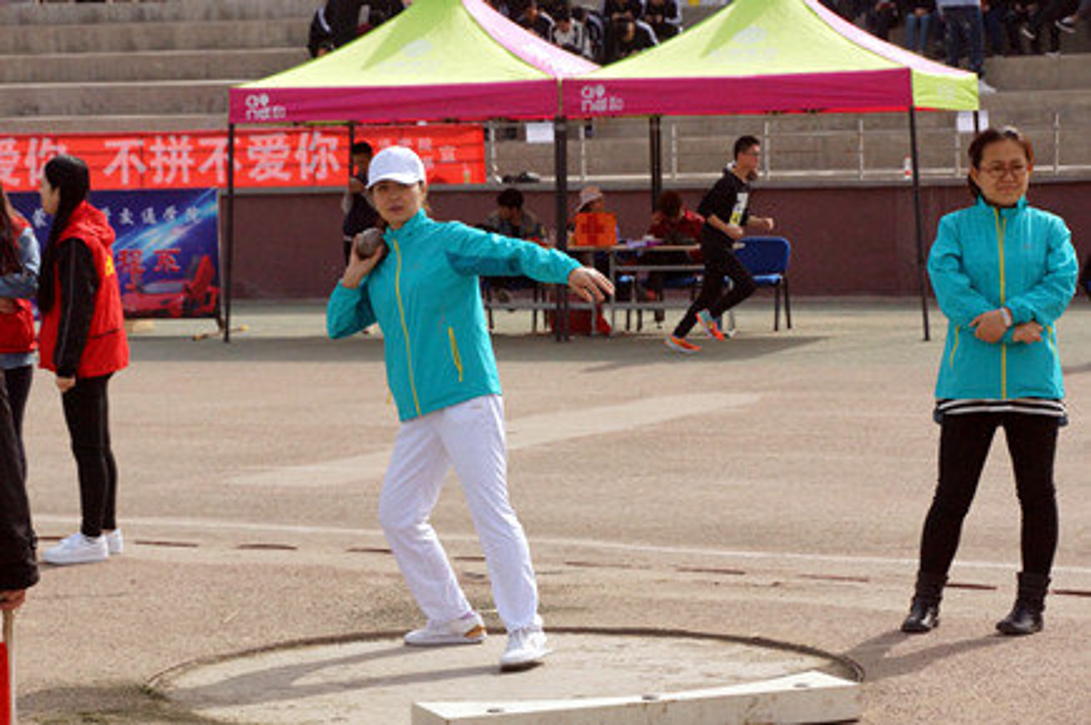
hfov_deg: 19.5
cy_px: 362
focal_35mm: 105
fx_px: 3178
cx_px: 546
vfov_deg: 13.0
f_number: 11
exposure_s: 1/2000
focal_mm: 70
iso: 1600
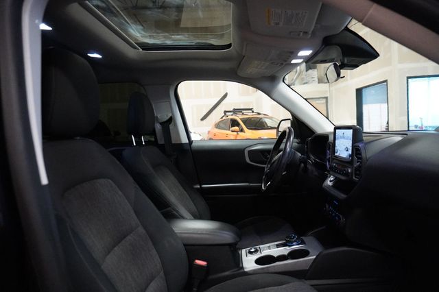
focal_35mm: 24
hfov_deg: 73.8
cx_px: 220
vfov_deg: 53.1
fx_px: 293
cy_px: 146
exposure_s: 1/160
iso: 6400
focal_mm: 16
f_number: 3.5
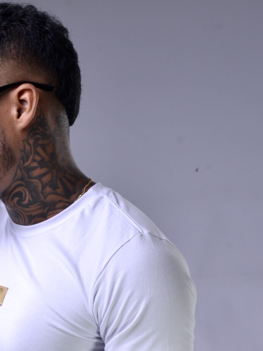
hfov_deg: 9.0
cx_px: 18
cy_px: 428
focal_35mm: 164
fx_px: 1662
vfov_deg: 11.8
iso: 200
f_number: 9
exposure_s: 1/160
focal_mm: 62
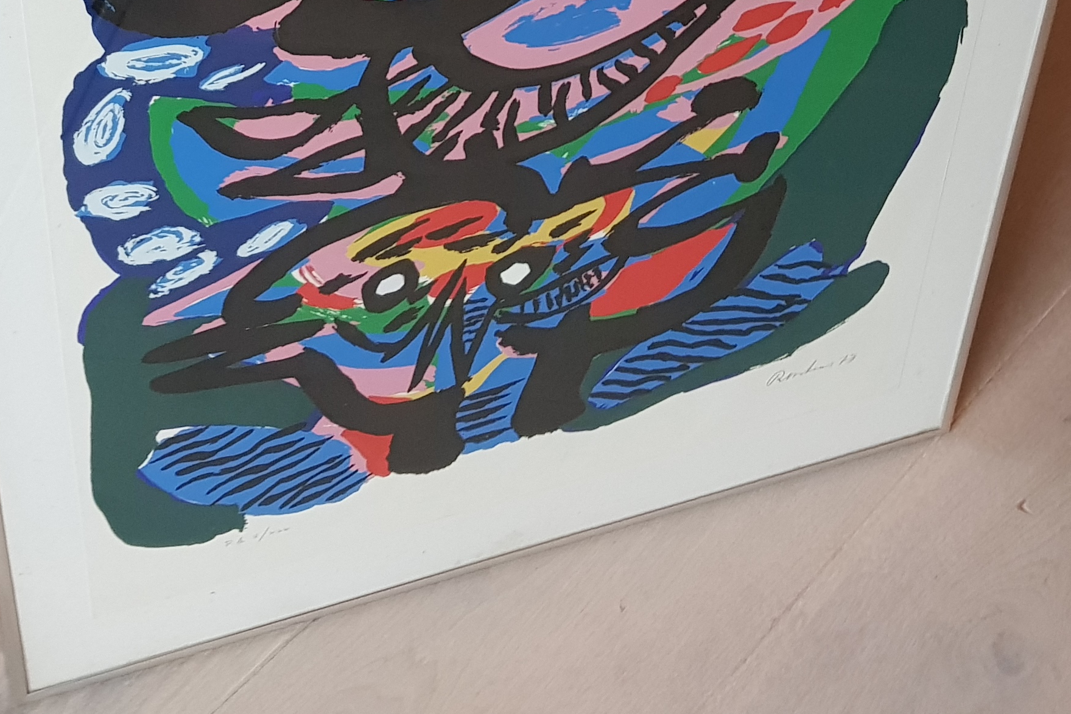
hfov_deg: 32.3
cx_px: 430
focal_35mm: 62
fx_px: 1844
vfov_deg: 20.4
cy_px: -160
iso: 250
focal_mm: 4.2
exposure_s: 1/25
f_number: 1.7
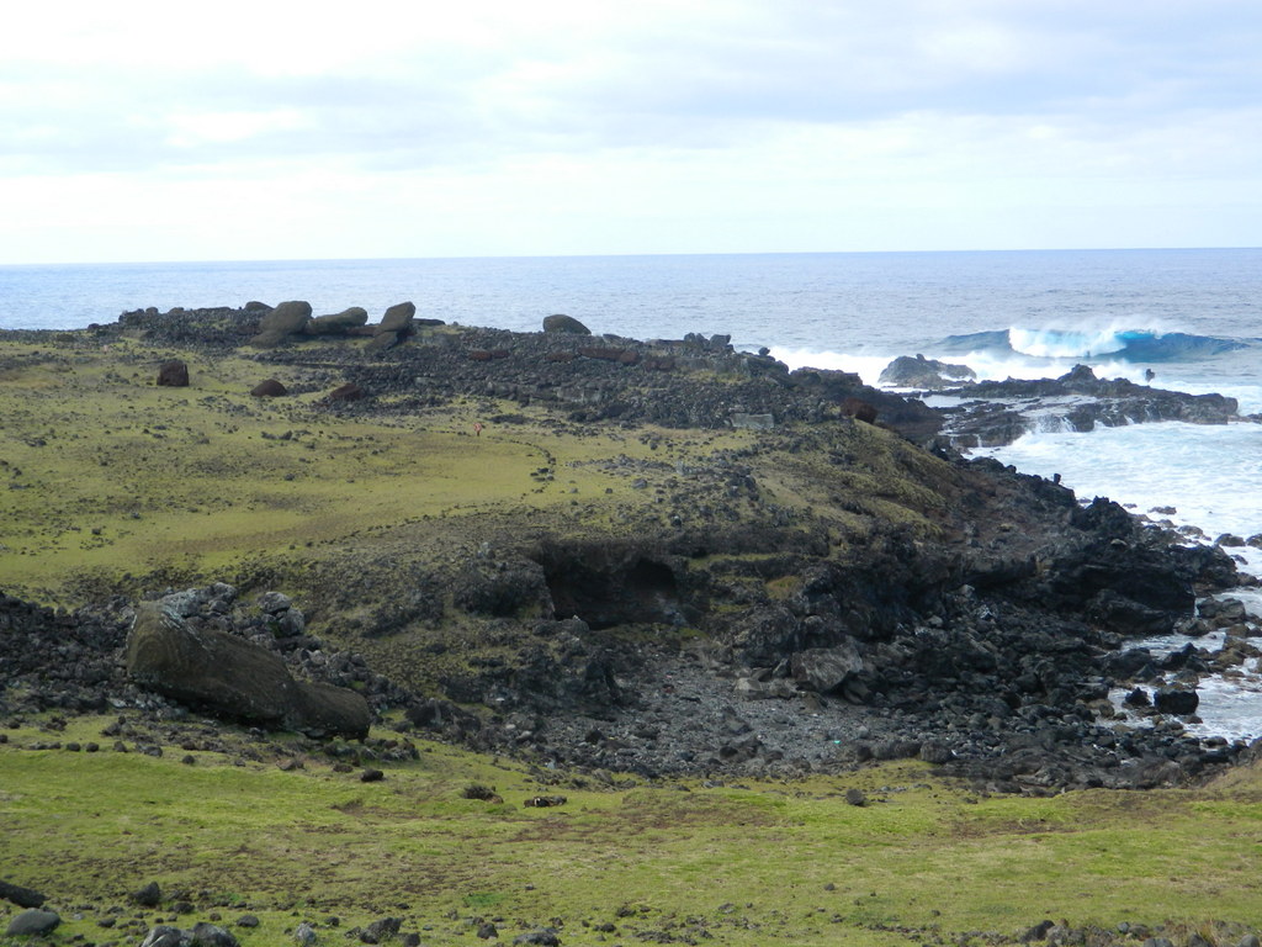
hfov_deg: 33.8
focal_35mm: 57
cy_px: 474
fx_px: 2078
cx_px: 631
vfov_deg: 25.7
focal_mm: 10.2
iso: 100
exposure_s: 1/400
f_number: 3.8
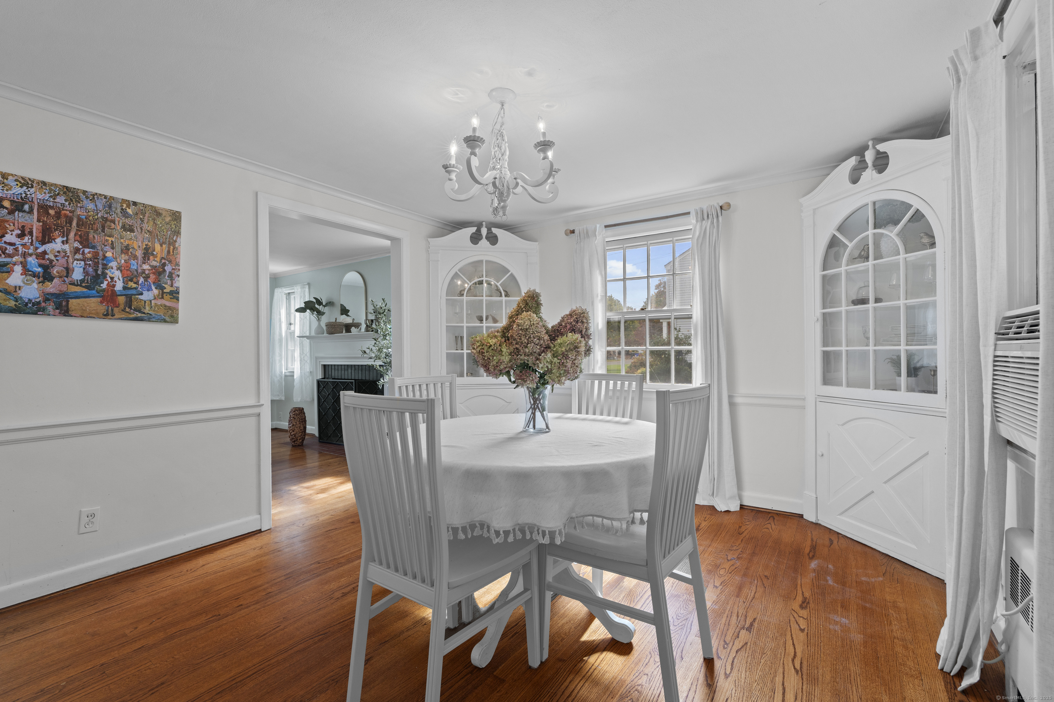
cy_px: 351
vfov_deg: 73.7
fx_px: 468
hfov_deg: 96.7
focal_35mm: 16
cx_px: 527
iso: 200
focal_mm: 16
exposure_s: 1.3
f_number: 8
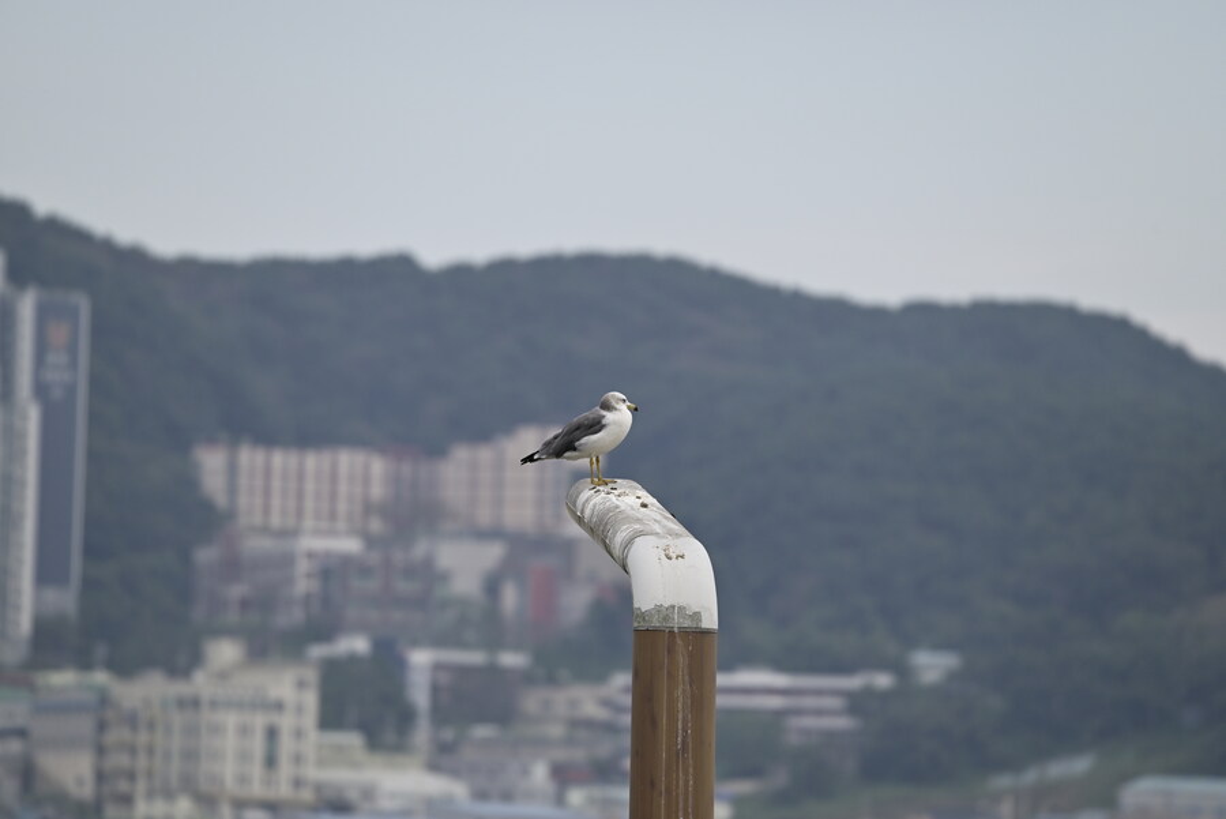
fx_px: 13628
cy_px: 410
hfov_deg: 5.2
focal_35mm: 400
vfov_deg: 3.4
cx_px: 613
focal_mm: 400
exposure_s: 1/1000
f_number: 8
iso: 400
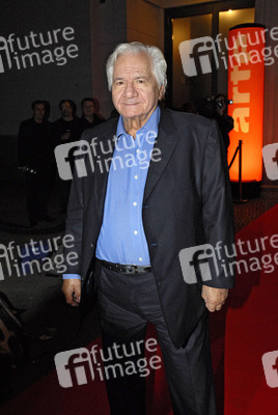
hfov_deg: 34.3
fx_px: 450
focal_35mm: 39
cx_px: 139
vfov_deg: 49.5
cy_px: 208
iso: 800
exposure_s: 1/125
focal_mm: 26
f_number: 5.6
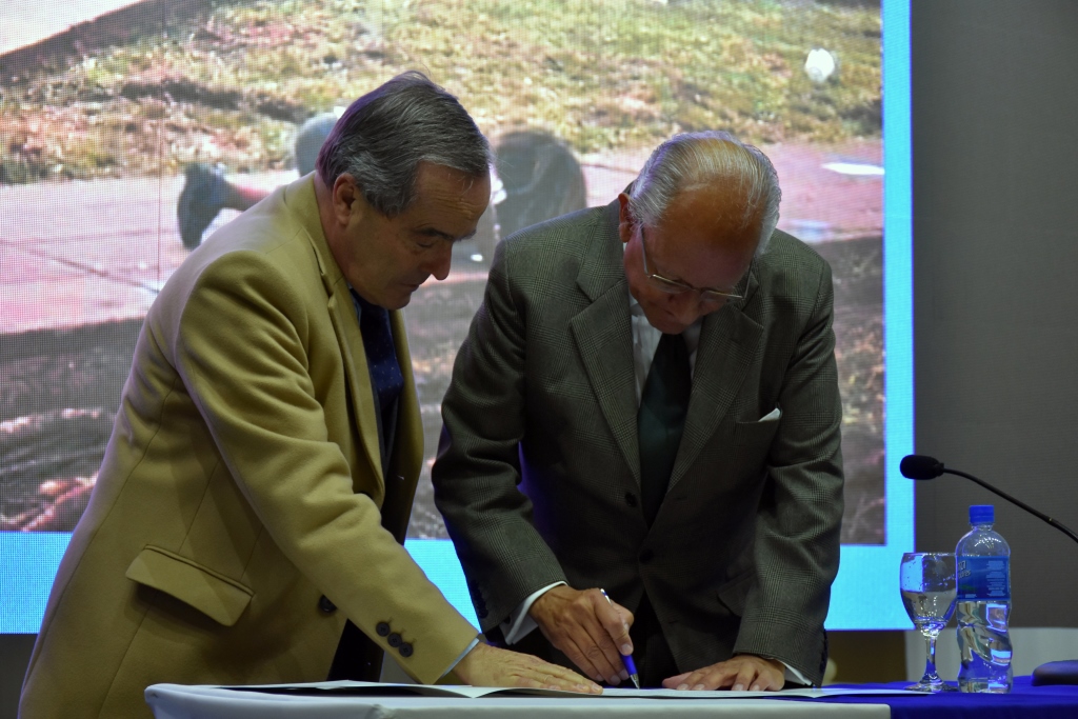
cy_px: 360
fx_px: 2336
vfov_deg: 17.5
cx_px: 539
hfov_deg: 26.0
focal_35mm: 78
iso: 1250
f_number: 4.8
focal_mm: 52
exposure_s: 1/60
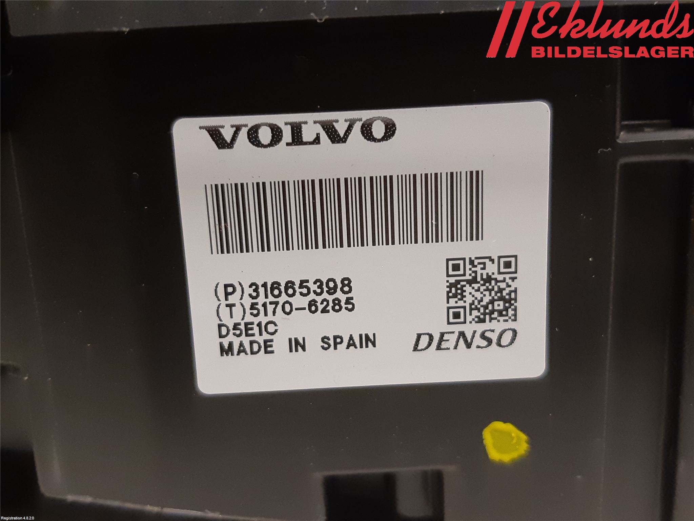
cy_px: 260
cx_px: 347
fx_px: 521
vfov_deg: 53.1
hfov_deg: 67.3
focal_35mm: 26
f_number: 1.7
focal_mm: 3.93
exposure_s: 1/33
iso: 250
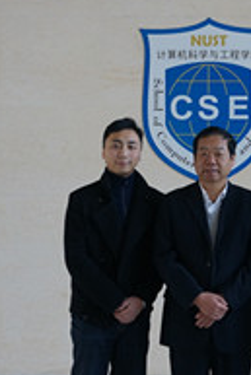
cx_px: 228
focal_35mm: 93
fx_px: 971
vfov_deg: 21.9
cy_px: 153
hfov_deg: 14.6
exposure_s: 1/160
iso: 640
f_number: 4.5
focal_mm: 24
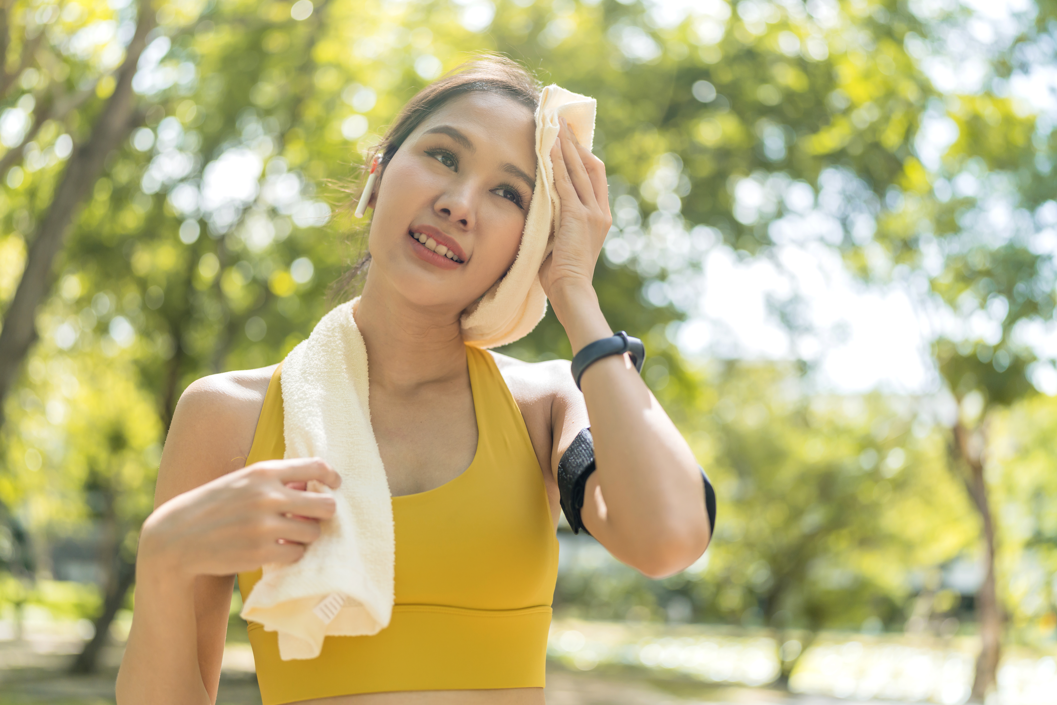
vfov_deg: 37.9
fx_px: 1028
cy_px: 352
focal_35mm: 35
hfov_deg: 54.4
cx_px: 528
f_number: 1.4
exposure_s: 1/500
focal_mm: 35
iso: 250
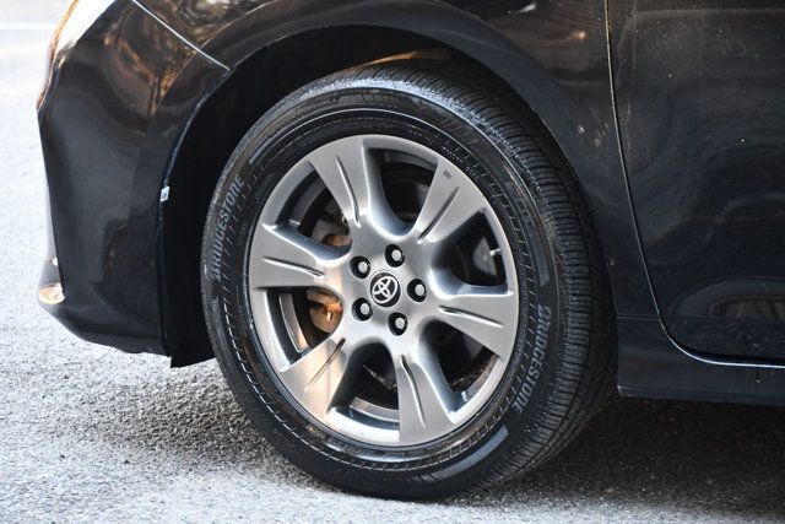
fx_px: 3271
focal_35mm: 150
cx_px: 392
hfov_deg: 13.7
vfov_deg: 9.2
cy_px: 262
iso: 2200
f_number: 4.8
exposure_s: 1/125
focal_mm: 100
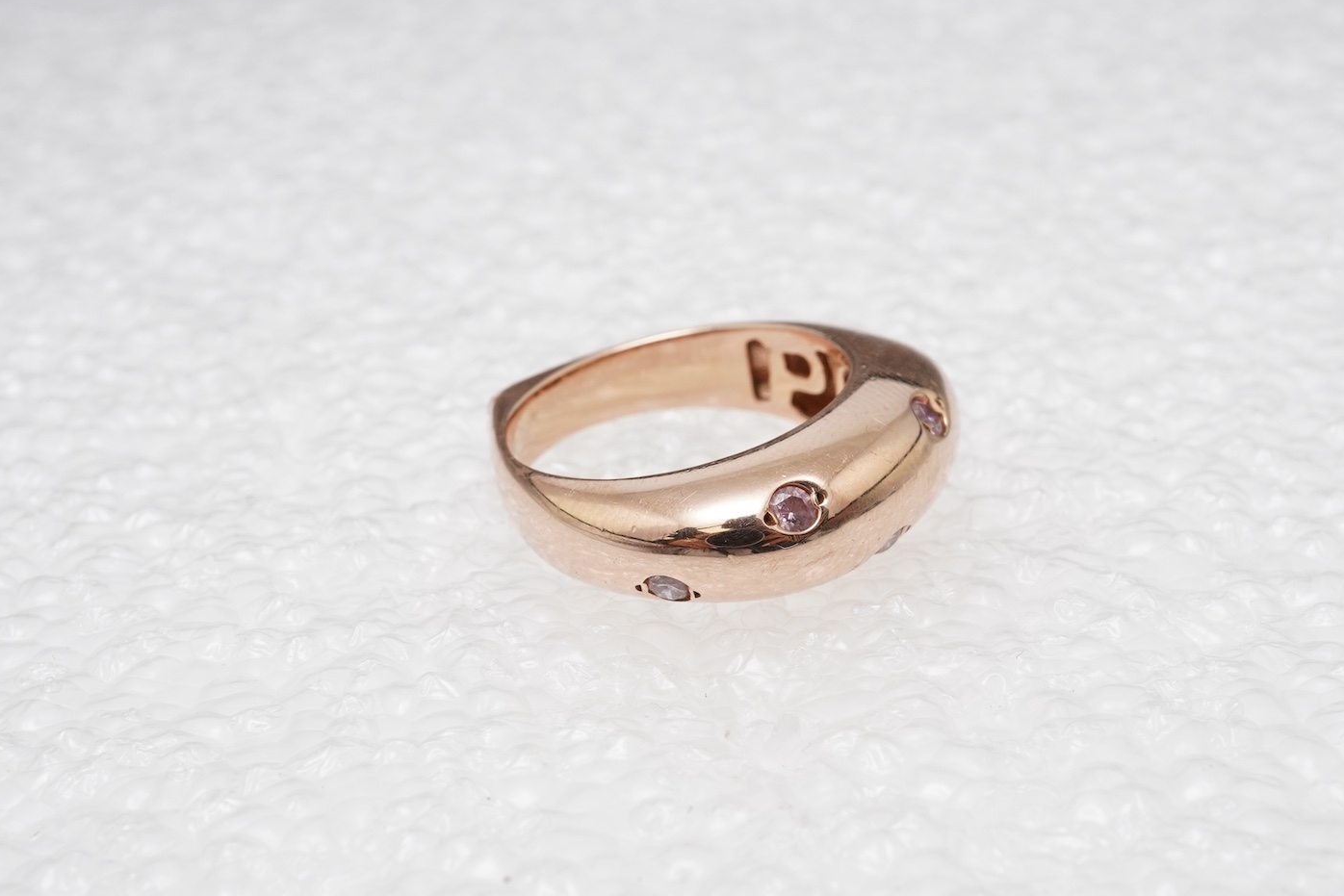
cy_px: 519
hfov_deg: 34.4
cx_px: 764
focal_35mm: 58
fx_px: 2165
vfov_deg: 23.4
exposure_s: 1/125
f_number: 22
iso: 500
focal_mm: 30
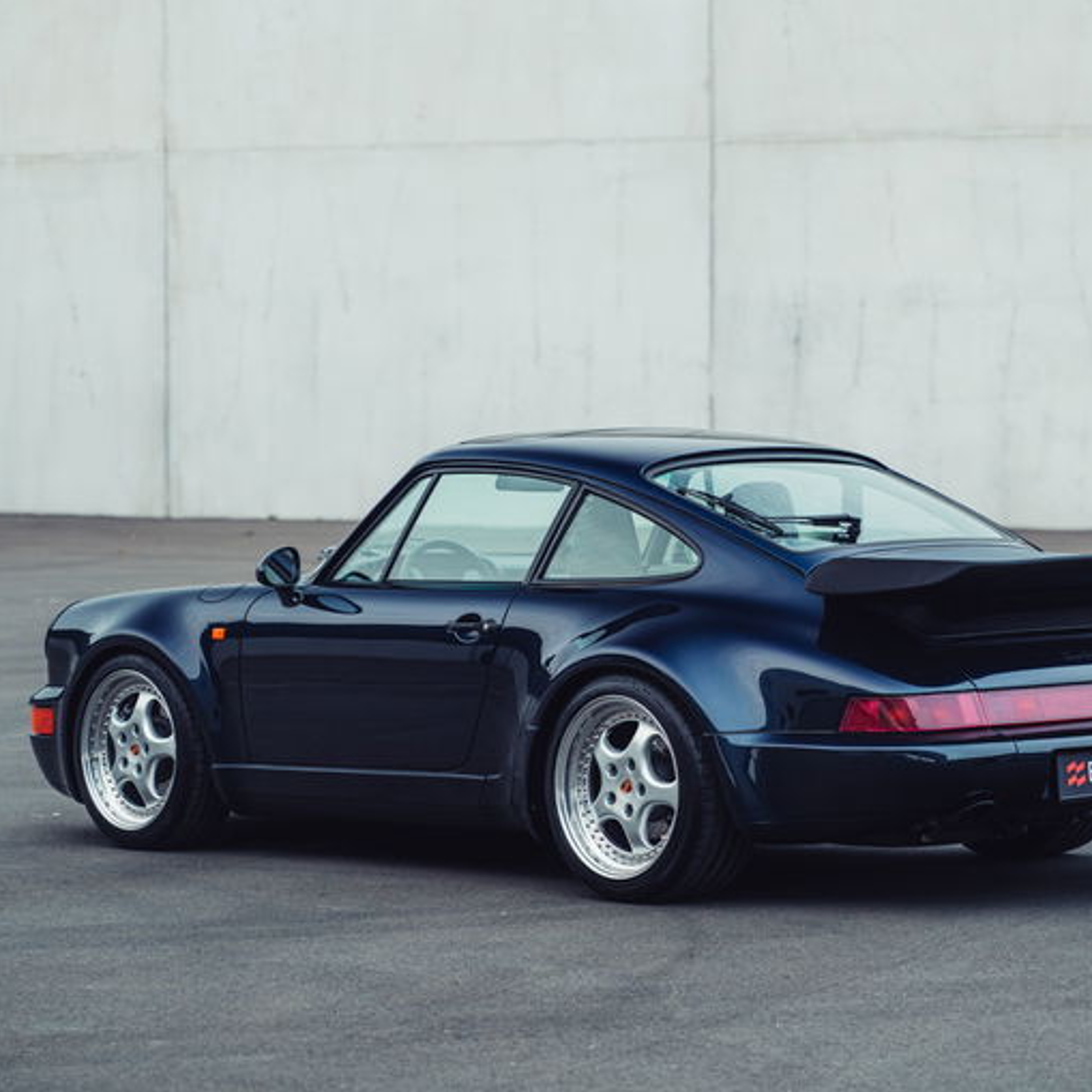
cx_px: 633
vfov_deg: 14.8
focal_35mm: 118
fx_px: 4211
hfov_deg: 14.8
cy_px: 546
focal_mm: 92
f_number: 3.5
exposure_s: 1/125
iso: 800
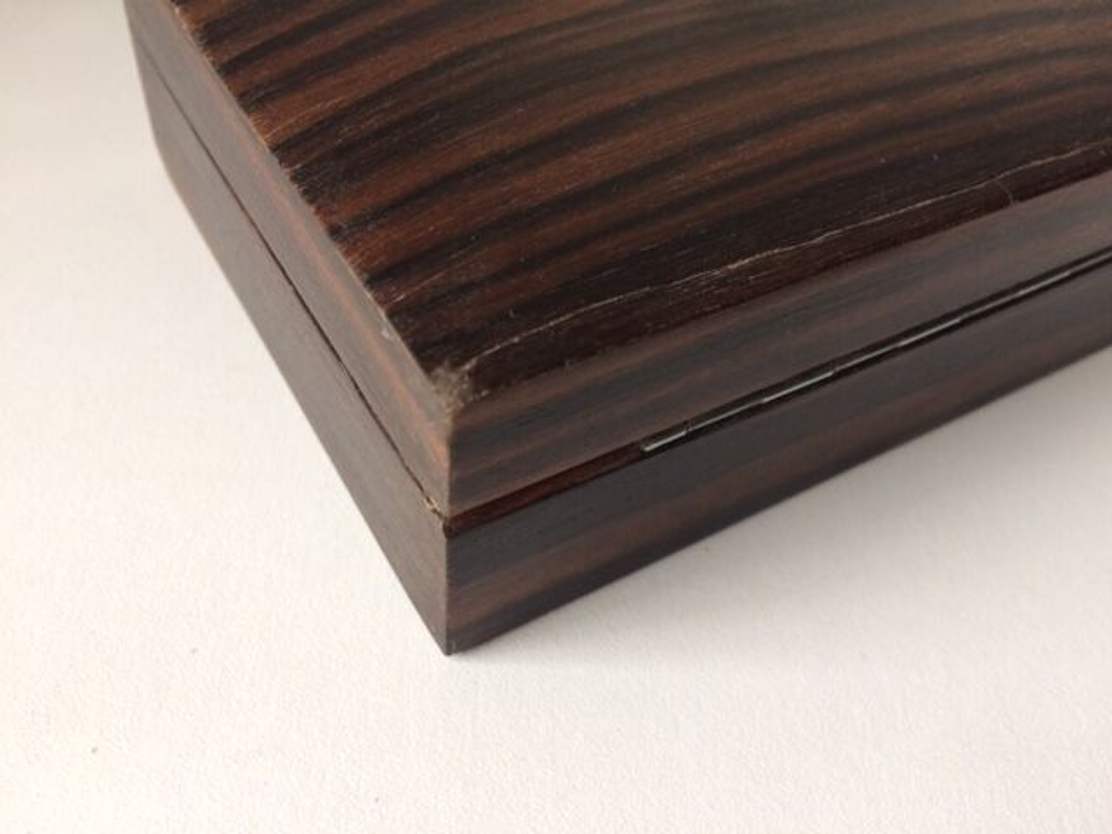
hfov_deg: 61.7
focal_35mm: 29
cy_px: 417
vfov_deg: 48.2
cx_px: 556
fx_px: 932
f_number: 2.2
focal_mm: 4.15
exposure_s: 1/33
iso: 50
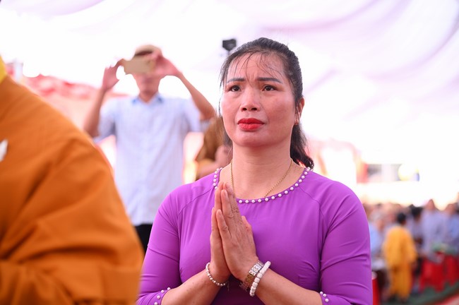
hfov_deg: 19.5
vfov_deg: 13.0
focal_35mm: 105
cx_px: 230
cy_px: 152
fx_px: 1337
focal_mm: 105
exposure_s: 1/250
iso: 1250
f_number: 4.5
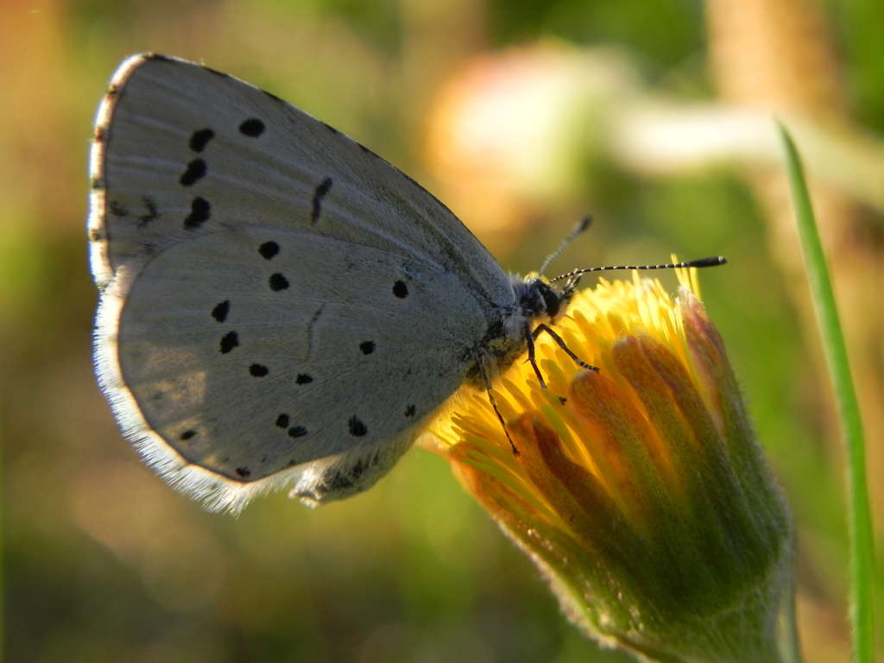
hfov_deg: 18.7
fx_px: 2681
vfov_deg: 14.1
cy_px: 332
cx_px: 442
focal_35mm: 105
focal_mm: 18.8
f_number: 4
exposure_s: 1/356
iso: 160
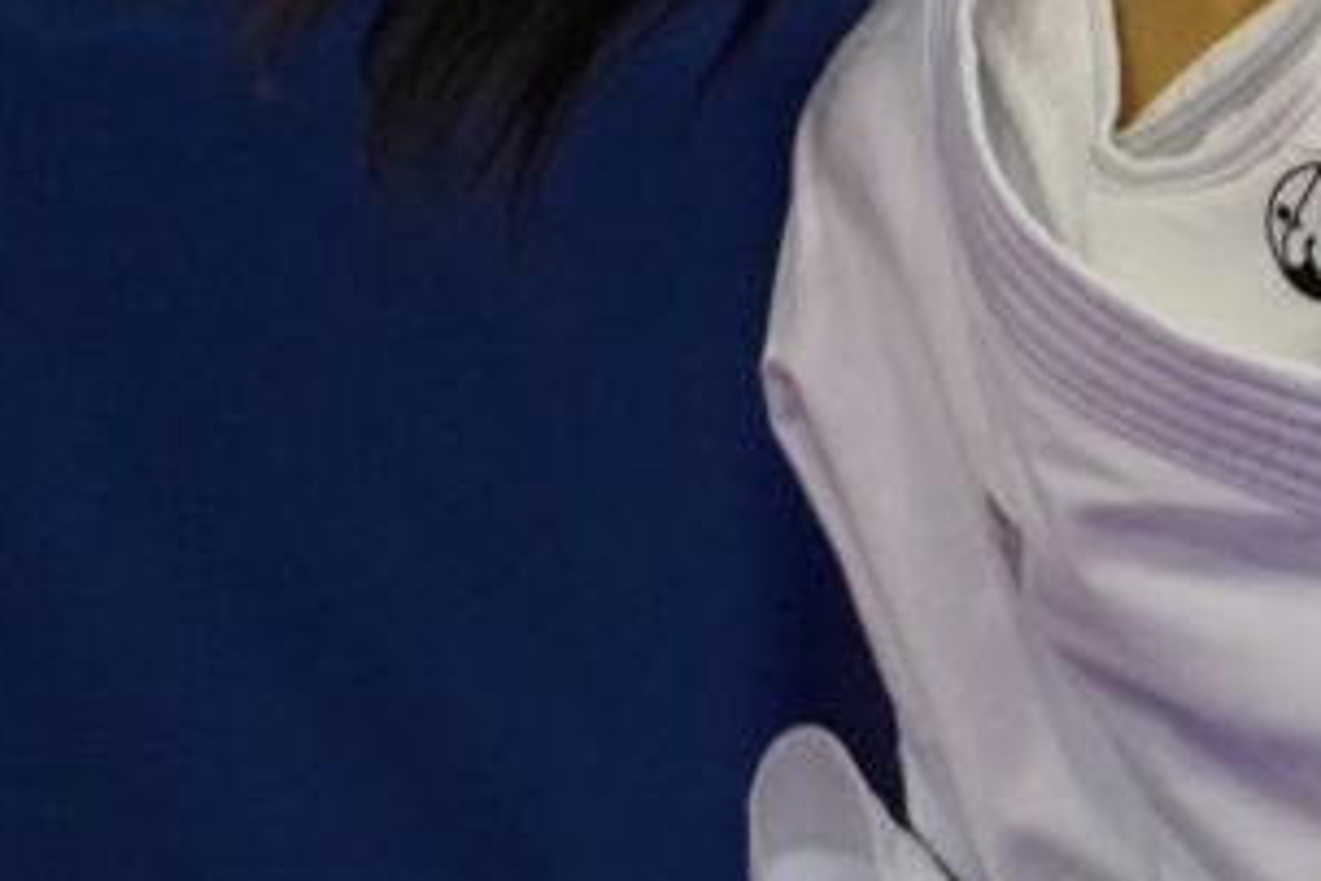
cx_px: 3684
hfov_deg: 2.0
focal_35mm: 1034
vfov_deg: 1.3
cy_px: 1007
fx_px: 37939
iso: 2500
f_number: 2.8
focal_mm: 174
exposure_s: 1/1000
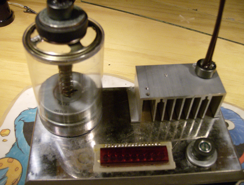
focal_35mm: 36
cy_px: 92
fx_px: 255
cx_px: 122
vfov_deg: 40.0
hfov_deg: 51.1
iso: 200
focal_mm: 6
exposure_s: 1/46
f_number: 2.8
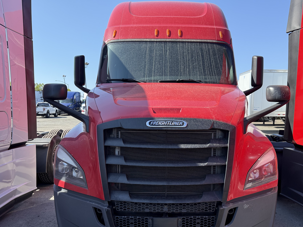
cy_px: 134
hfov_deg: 61.5
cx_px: 169
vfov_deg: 48.0
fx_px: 254
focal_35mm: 29
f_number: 1.78
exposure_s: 1/2053
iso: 100
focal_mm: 6.76
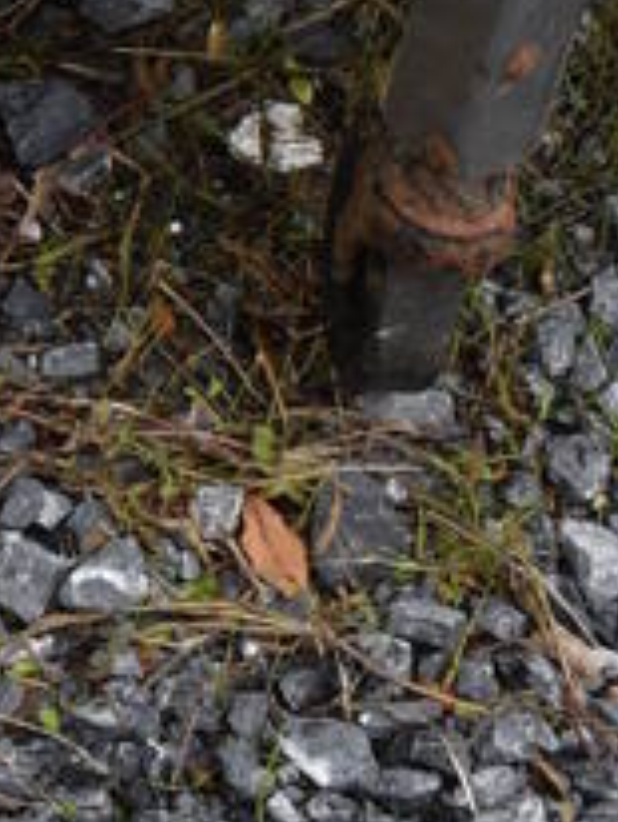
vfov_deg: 15.8
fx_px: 2732
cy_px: -377
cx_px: -431
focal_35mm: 115
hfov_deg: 12.0
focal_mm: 18
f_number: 6.3
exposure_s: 1/200
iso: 200
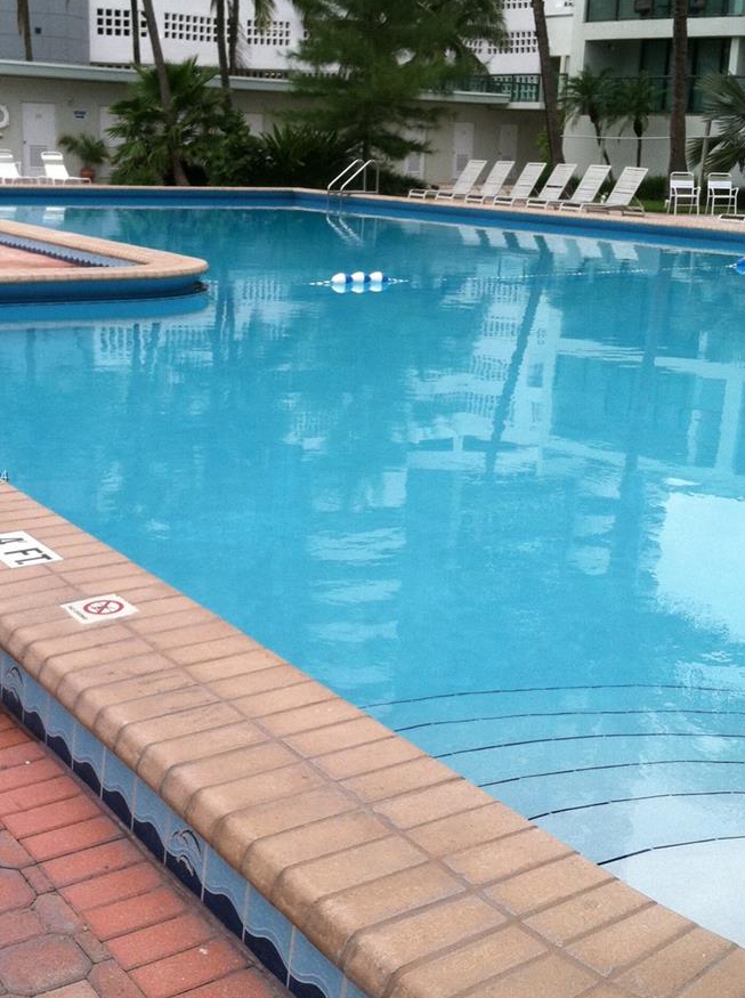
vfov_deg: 39.7
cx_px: 310
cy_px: 477
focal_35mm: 48
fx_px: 1382
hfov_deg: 30.1
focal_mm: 3.85
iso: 80
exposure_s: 1/556
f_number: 2.8
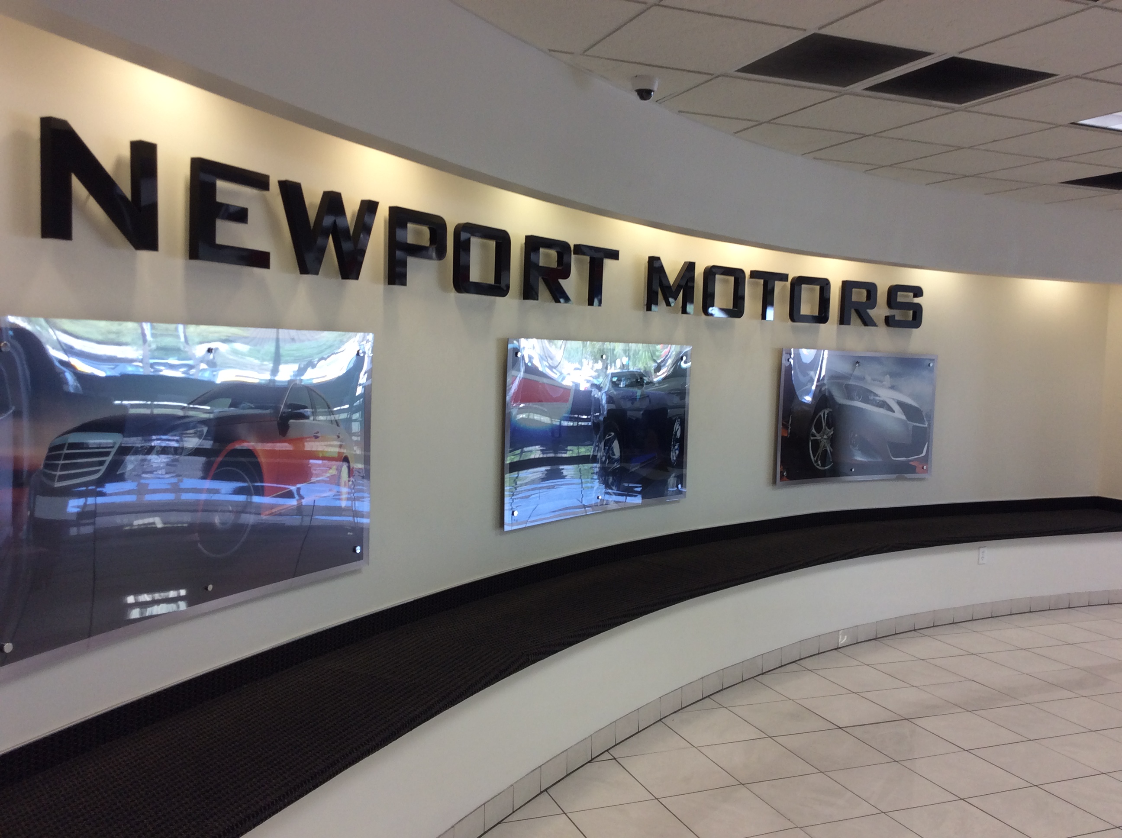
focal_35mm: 32
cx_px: 561
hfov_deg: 56.9
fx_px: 1036
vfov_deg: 44.1
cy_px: 419
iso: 32
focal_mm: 3.3
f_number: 2.4
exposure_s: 1/30
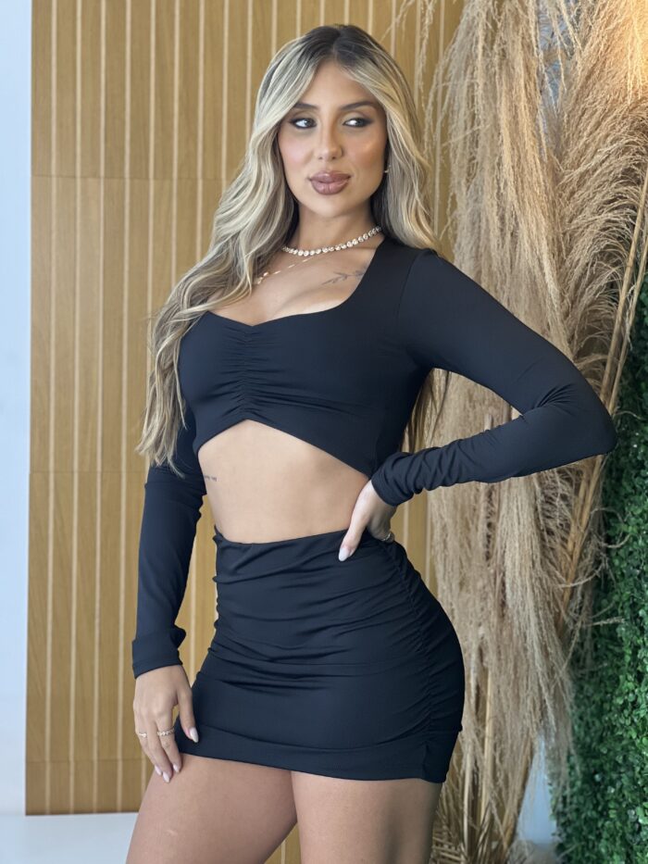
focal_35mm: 77
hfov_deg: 19.1
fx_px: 1921
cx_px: 324
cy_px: 432
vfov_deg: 25.3
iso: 160
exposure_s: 1/120
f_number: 2.8
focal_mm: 9
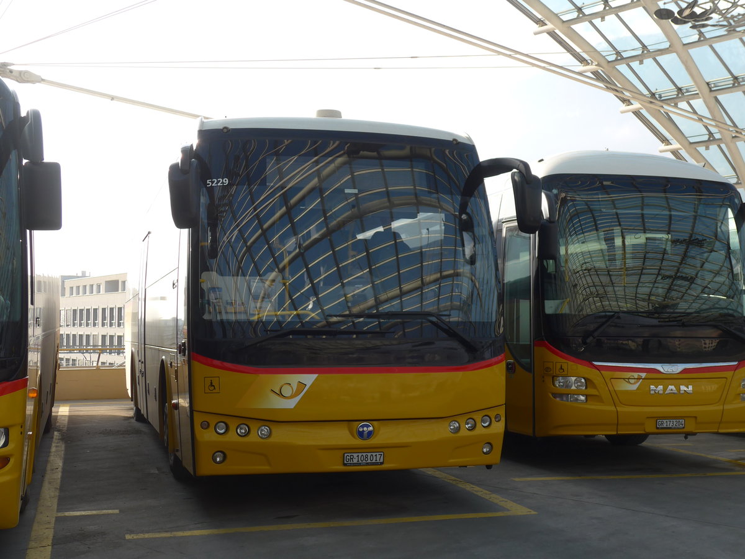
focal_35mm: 49
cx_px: 372
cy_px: 280
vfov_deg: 29.7
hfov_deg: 38.9
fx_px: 1055
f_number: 3.2
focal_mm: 10.1
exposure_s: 1/400
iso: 80
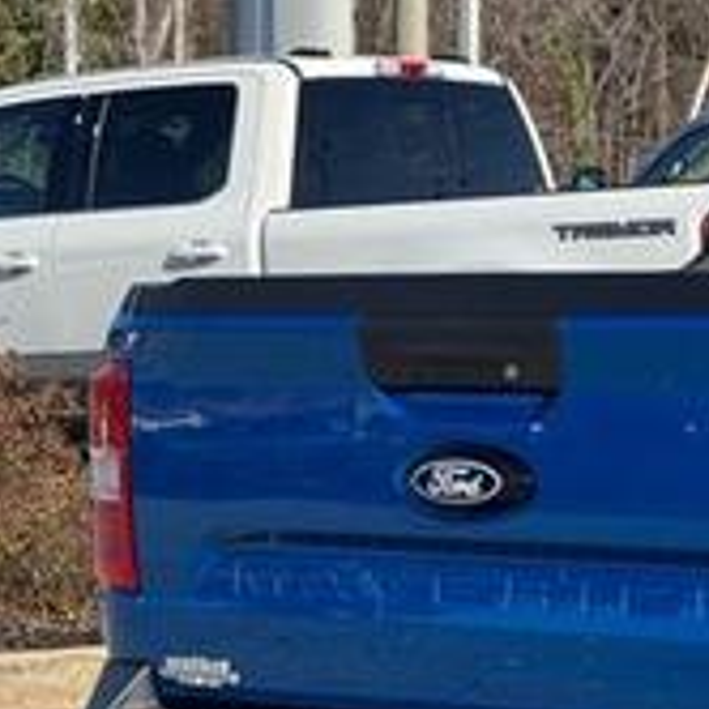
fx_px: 2989
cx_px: 1004
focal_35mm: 129
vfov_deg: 13.5
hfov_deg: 12.9
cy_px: 521
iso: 64
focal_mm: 6.76
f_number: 1.78
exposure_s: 1/2513
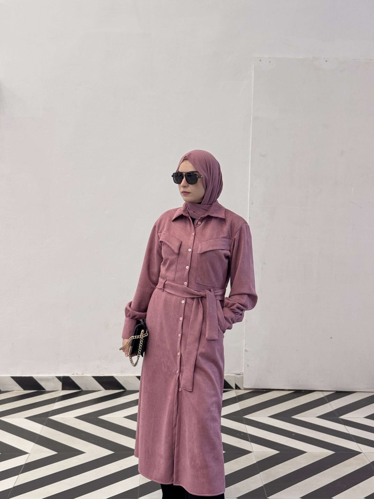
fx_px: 691
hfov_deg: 30.3
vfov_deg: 39.7
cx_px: 187
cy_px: 250
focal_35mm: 48
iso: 80
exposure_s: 1/50
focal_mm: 6.76
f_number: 1.78
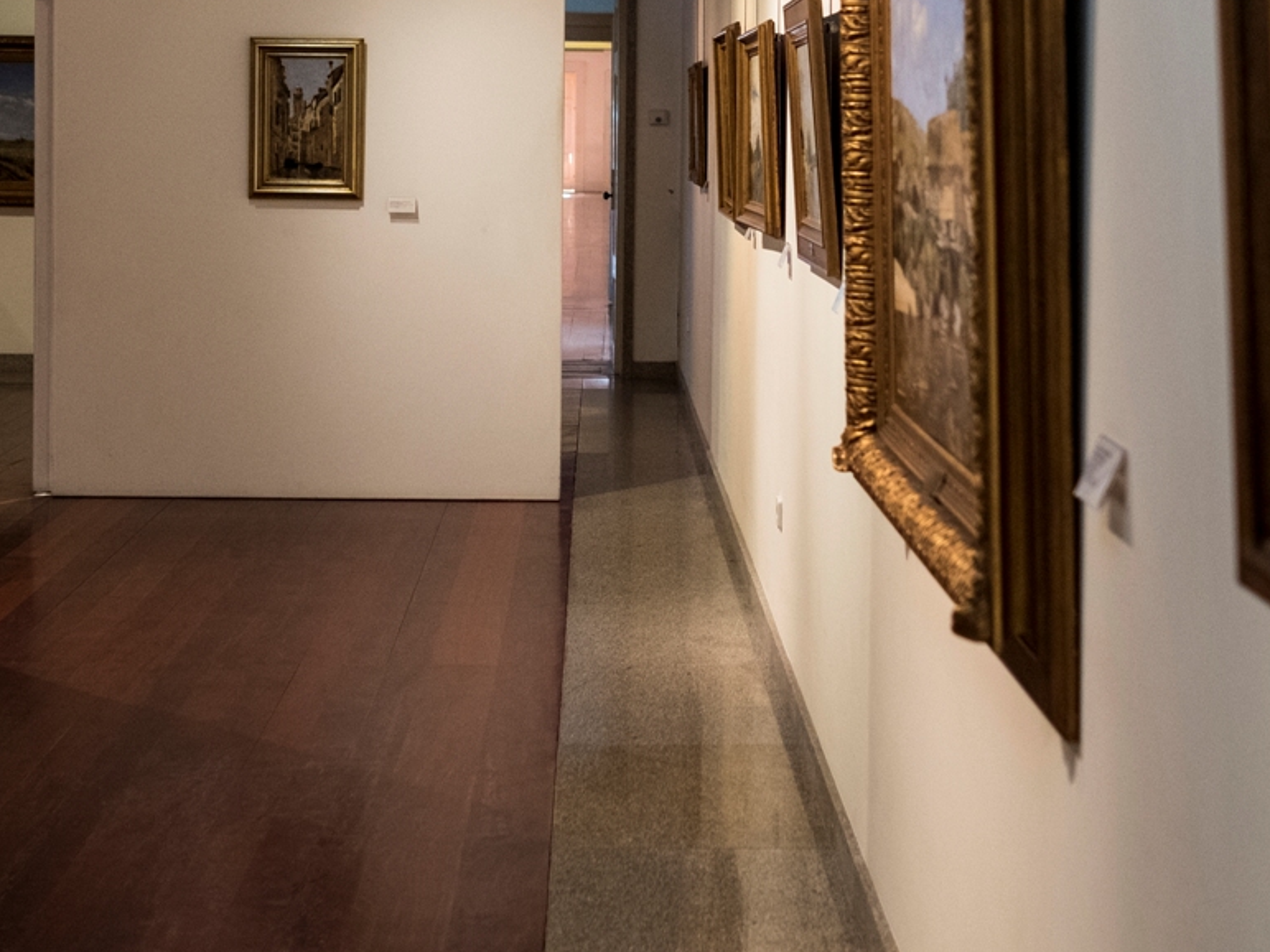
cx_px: 663
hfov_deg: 29.8
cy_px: 160
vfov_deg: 22.2
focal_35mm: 65
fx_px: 2384
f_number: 2
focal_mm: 23
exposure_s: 1/200
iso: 1600
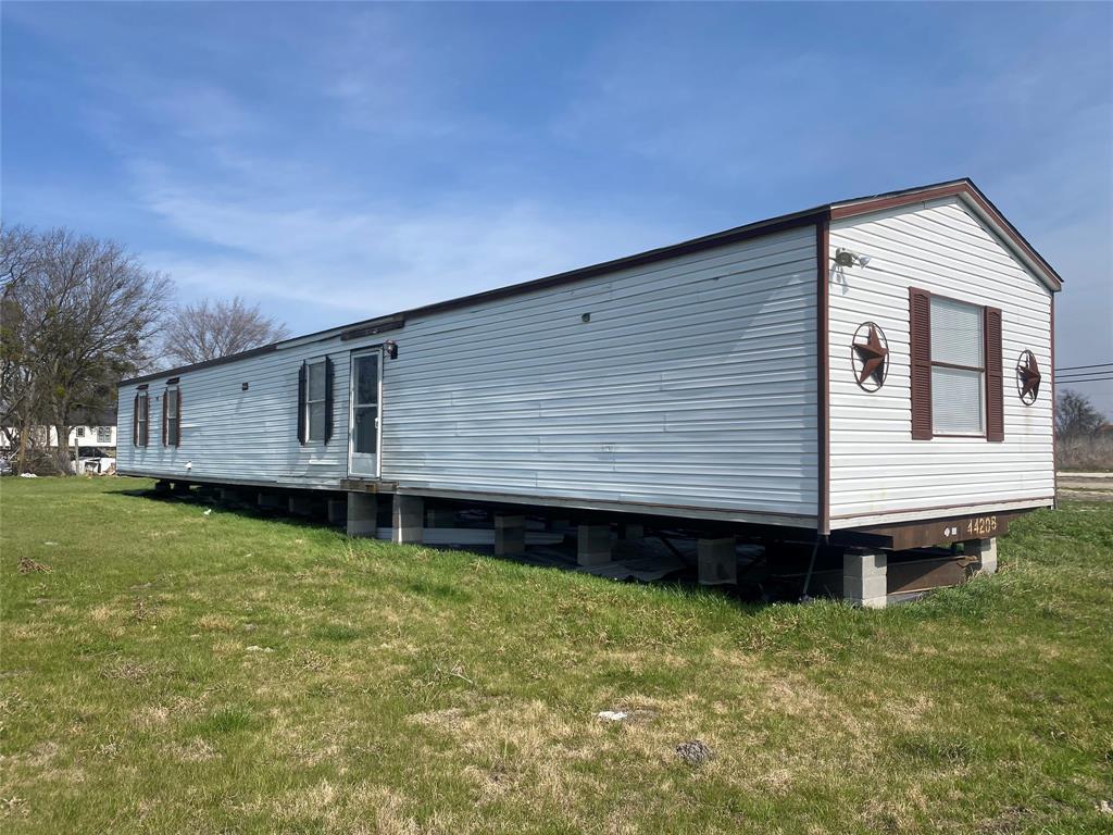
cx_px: 556
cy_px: 418
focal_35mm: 26
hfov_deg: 67.3
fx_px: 836
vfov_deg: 53.1
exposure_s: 1/4115
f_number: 1.8
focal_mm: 4.25
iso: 32
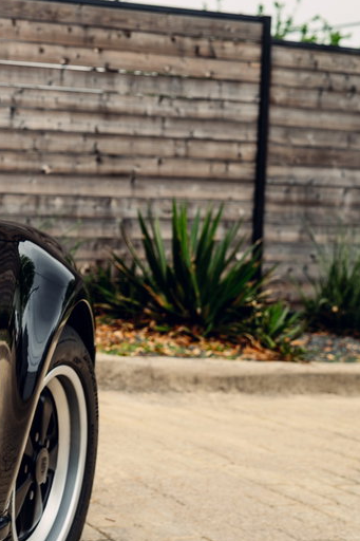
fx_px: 1051
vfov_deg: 28.7
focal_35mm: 70
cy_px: 197
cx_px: -128
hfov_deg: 18.0
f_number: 4
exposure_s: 1/50
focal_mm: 35
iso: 200
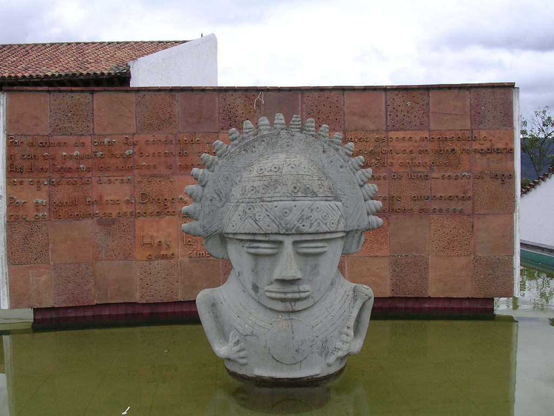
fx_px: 608
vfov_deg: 37.7
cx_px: 277
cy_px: 208
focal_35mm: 38
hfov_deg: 49.0
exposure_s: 1/279
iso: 100
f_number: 5.6
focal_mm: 5.8
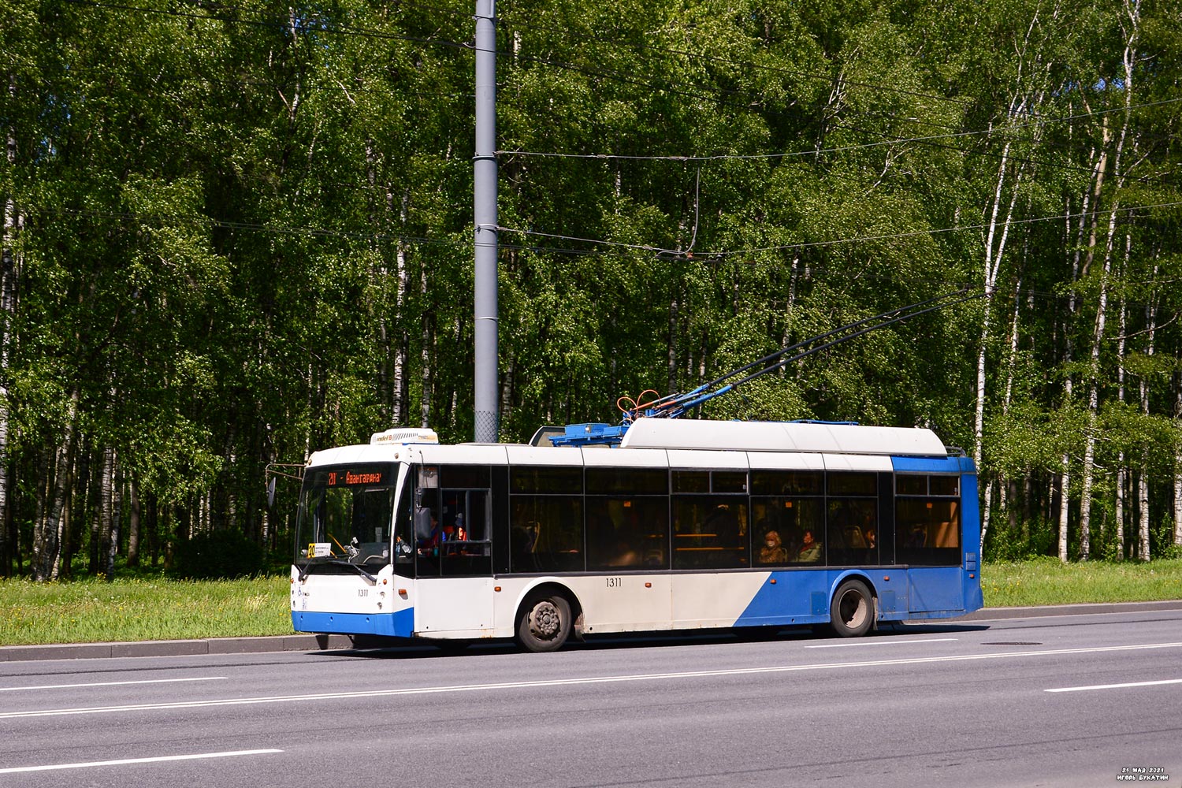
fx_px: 1674
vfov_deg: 26.5
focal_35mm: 51
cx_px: 591
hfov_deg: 38.9
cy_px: 394
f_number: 7.1
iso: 200
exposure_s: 1/800
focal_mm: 34
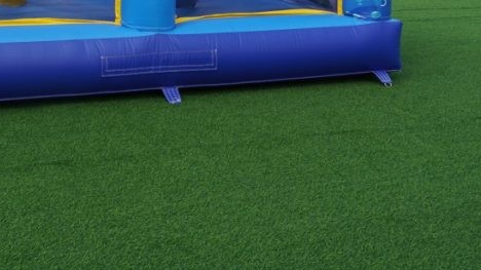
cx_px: 74
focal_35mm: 55
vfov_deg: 20.1
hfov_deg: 36.2
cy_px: -75
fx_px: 701
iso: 100
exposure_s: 1/250
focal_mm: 16
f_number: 8
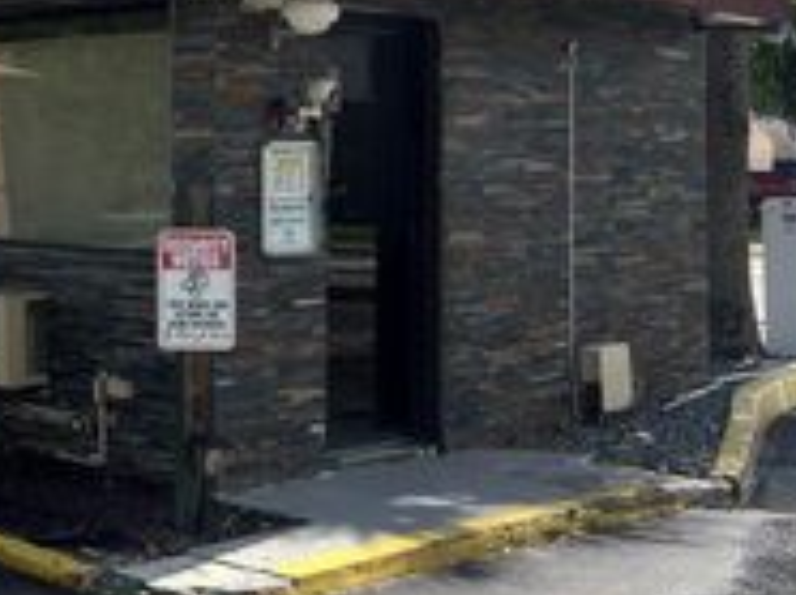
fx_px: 1608
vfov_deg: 20.6
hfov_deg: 24.4
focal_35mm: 70
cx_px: -227
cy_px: 88
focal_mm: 5.7
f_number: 1.5
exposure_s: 1/2632
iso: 50
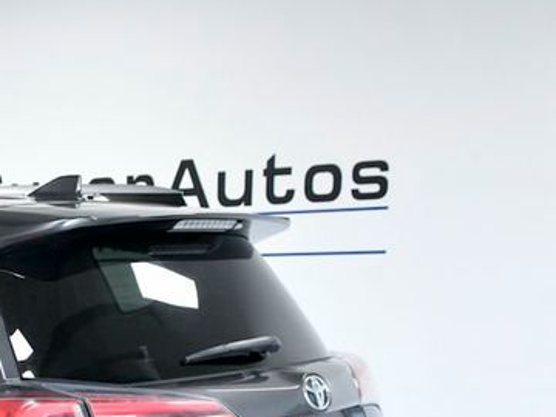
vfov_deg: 15.3
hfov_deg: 19.1
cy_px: 498
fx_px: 1494
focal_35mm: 93
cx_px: -210
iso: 2500
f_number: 4.5
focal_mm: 34
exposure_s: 1/640
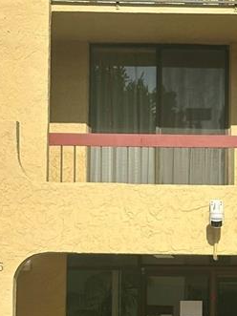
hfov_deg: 8.5
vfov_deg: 11.3
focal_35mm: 174
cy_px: 266
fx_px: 1589
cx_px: 257
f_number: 1.78
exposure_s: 1/7092
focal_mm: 6.86
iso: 64
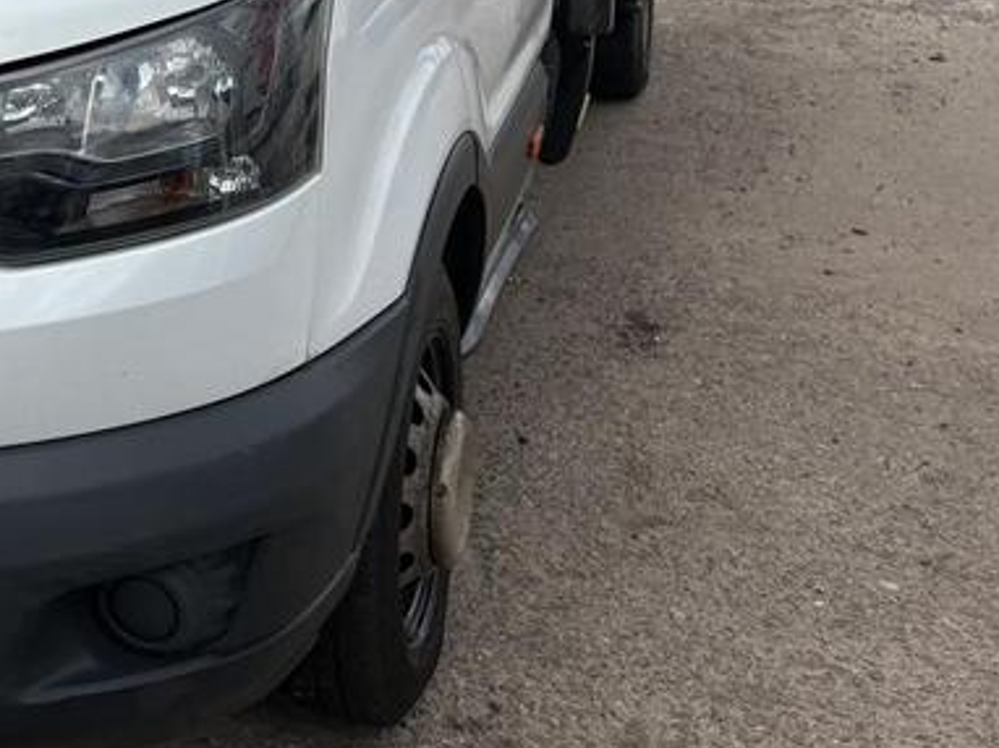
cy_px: -78
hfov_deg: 28.9
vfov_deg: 22.6
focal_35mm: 61
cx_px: -86
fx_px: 1759
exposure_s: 1/2985
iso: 50
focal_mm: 5.96
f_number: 1.6
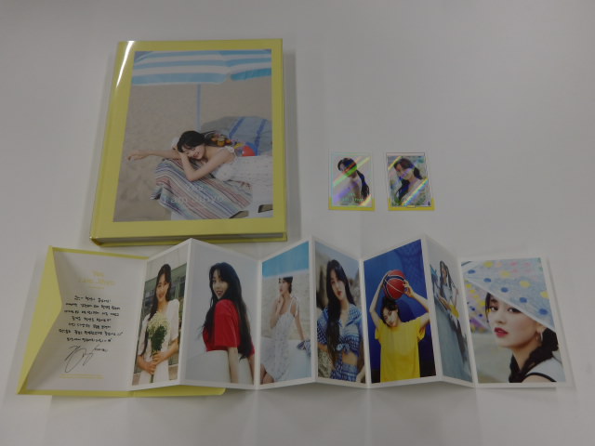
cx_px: 298
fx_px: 464
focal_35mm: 27
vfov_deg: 51.4
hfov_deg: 65.3
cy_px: 223
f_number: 3
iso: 100
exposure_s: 1/118
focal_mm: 4.9
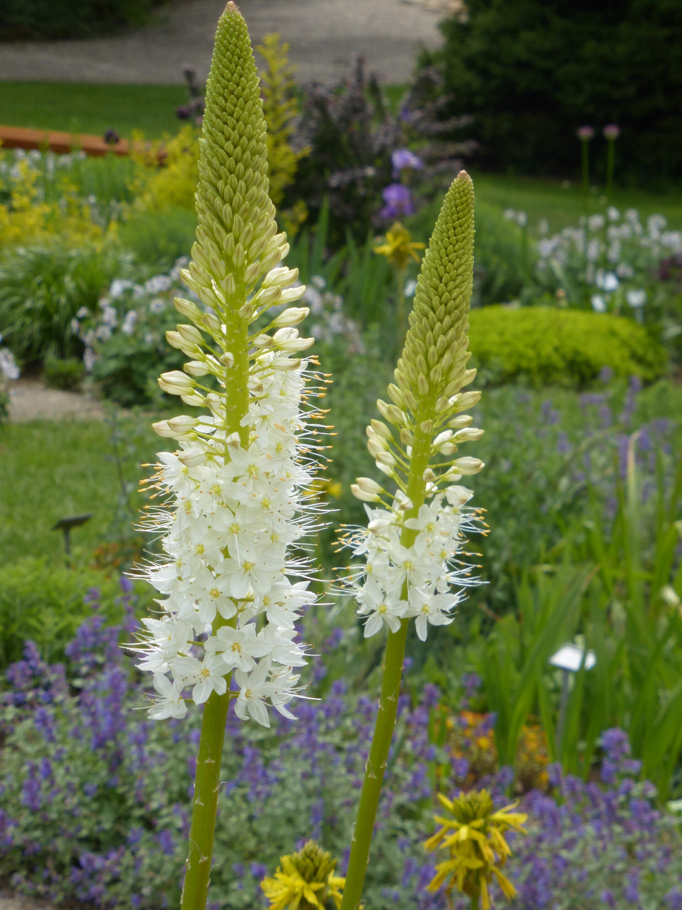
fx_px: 3967
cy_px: 455
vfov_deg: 13.1
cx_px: 341
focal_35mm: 151
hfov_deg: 9.8
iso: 100
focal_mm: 24.4
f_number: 5.4
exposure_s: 1/400
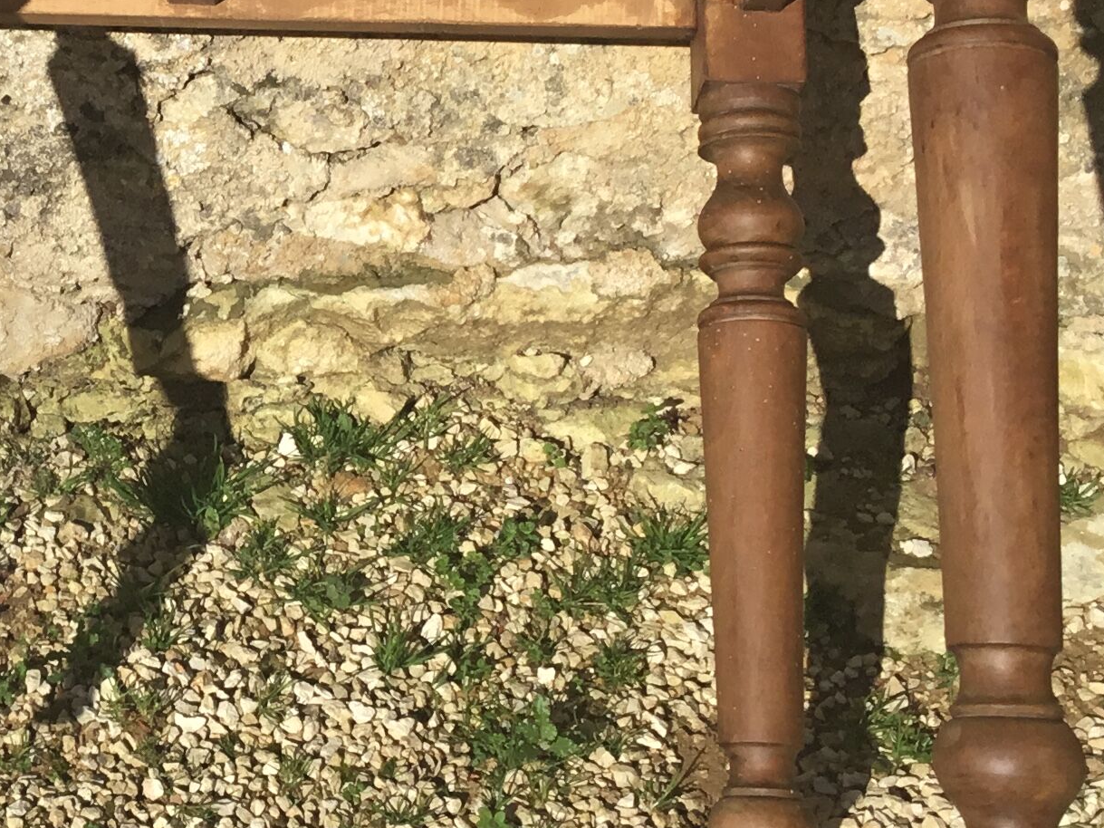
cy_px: 277
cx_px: 38
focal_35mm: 83
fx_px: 2647
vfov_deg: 17.7
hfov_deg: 22.8
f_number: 2.4
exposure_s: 1/2146
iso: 25
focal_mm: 3.3
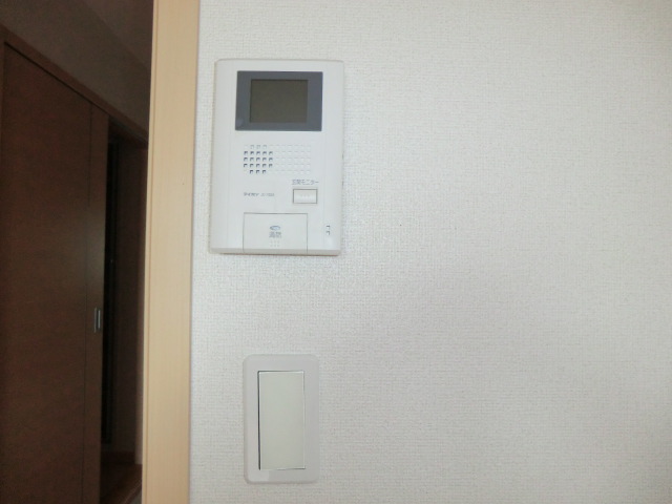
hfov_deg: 71.6
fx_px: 466
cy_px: 252
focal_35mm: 24
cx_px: 336
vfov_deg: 56.8
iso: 250
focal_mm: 4.3
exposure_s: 1/60
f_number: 3.2
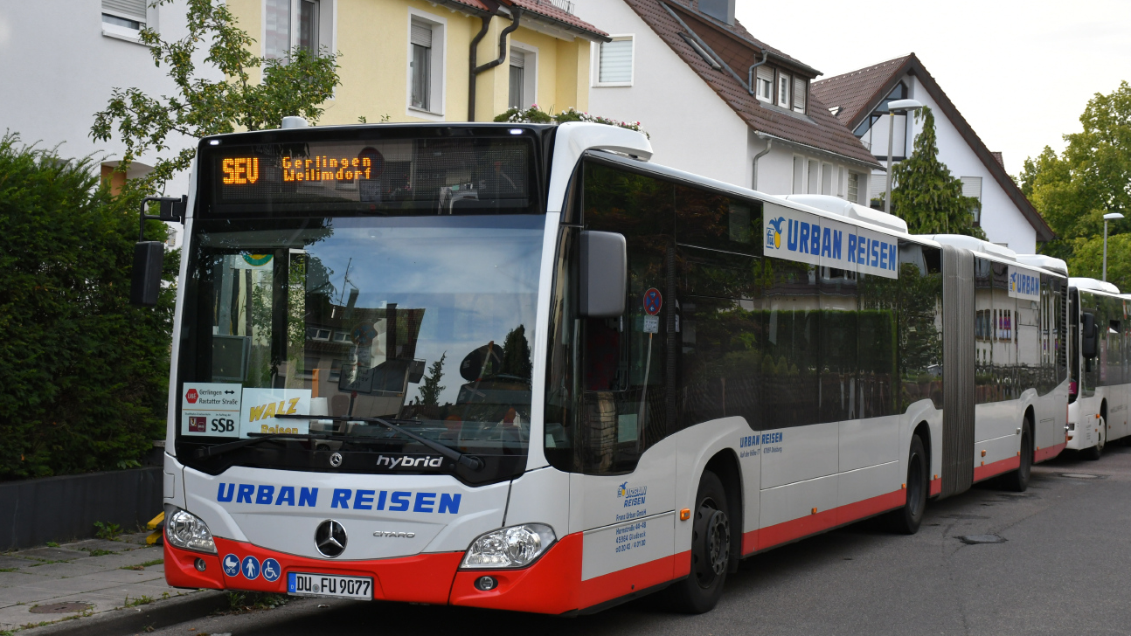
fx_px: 1799
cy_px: 315
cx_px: 566
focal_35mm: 60
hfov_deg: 34.9
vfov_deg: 20.1
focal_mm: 38
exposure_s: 1/1000
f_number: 4.2
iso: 640
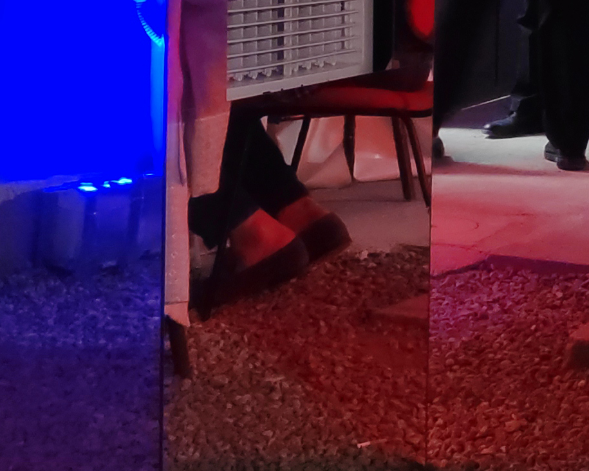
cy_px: -115
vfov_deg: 17.0
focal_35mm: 86
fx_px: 1499
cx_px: 532
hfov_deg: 21.7
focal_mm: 3.94
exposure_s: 1/50
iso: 602
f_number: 1.9
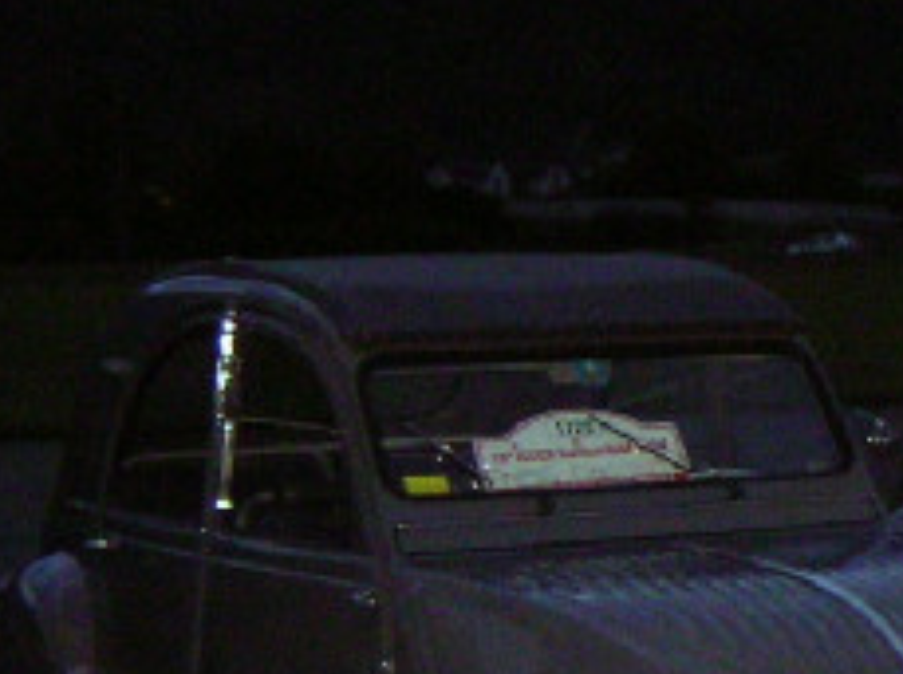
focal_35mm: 126
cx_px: 1368
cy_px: 540
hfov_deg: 14.6
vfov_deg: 11.7
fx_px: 3282
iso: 200
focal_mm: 5.6
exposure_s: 1/30
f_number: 2.8
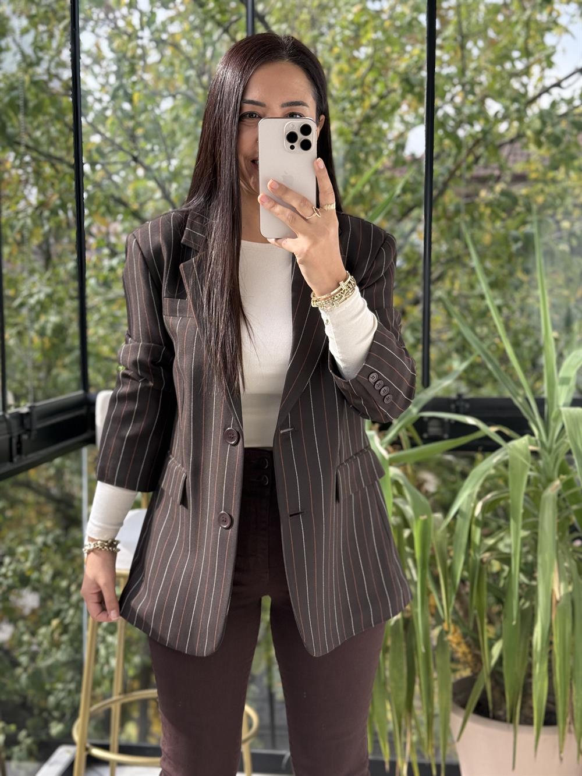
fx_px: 1076
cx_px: 291
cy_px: 388
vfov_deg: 39.7
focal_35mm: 48
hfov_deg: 30.3
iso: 80
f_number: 1.78
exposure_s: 1/373
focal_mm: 6.76
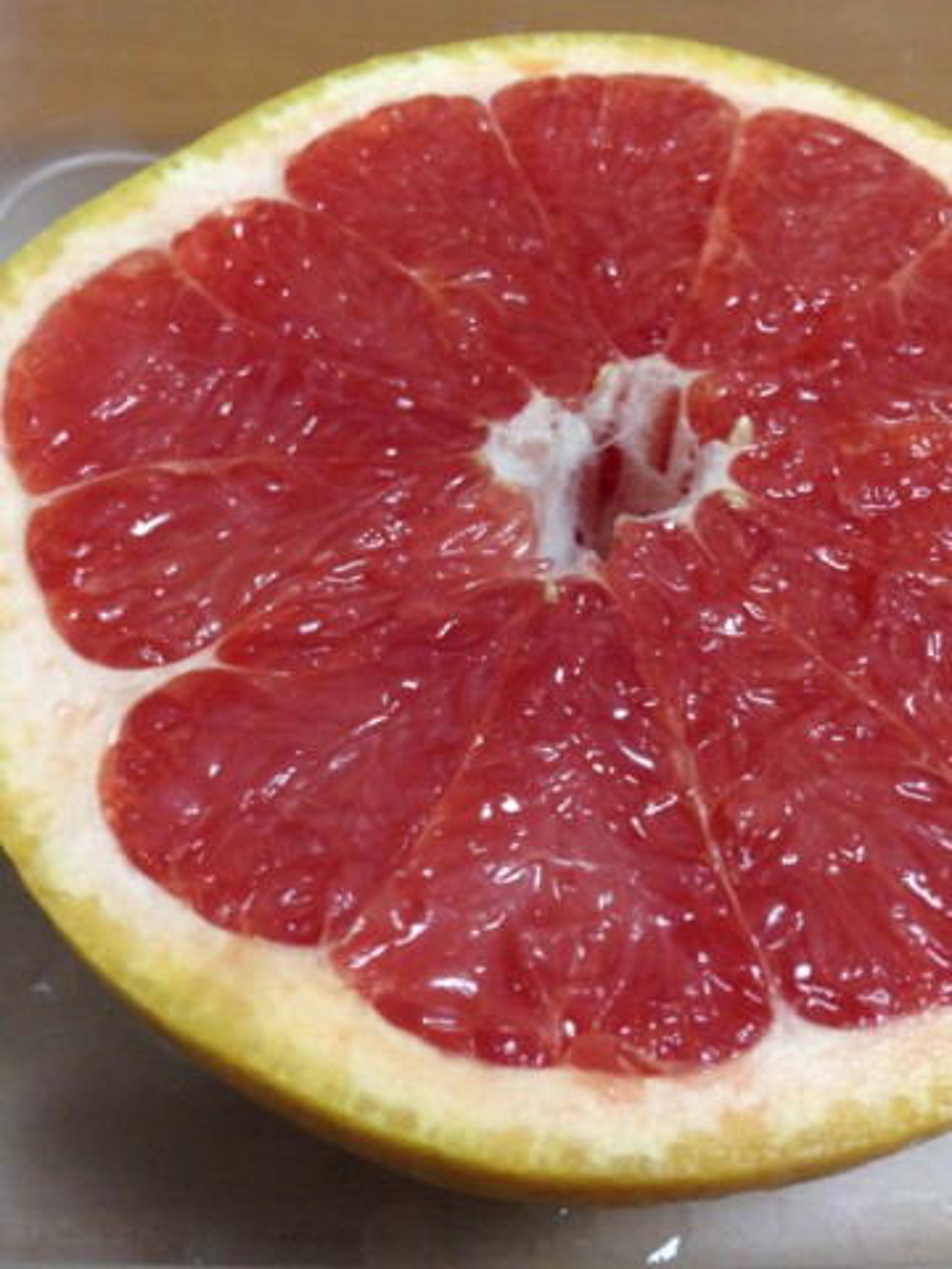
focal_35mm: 33
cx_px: 476
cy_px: 634
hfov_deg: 42.9
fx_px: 1210
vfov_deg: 55.4
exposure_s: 1/20
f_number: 2.4
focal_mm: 4.12
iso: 100
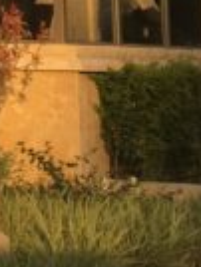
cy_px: -179
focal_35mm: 221
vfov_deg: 8.7
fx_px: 1706
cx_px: -462
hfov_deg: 6.1
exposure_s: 1/527
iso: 25
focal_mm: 4.15
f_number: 2.2
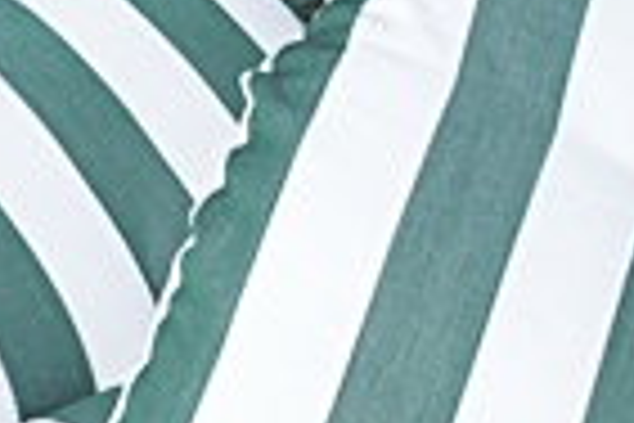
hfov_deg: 15.2
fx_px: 2360
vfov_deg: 10.2
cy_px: 146
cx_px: 522
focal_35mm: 134
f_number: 5.6
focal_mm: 18
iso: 400
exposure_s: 1/100
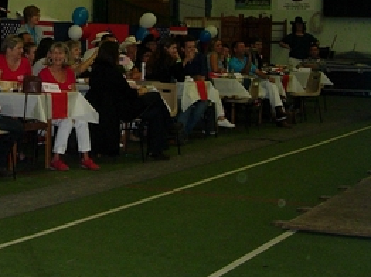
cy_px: 16
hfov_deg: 20.8
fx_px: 996
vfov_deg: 15.6
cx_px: 57
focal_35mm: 93
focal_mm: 7.8
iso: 200
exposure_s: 1/161
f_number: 2.8
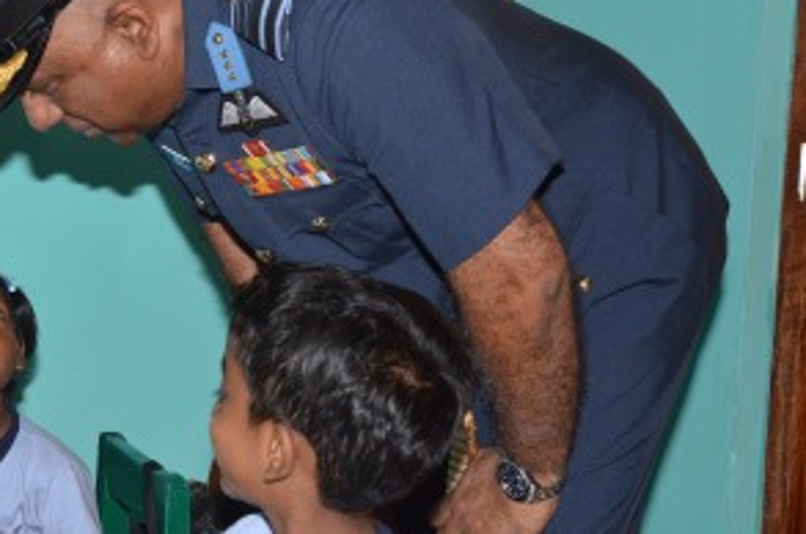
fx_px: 1921
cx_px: 116
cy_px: 297
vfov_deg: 15.8
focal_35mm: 86
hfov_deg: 23.2
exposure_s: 1/50
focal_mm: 28
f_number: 4.5
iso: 200
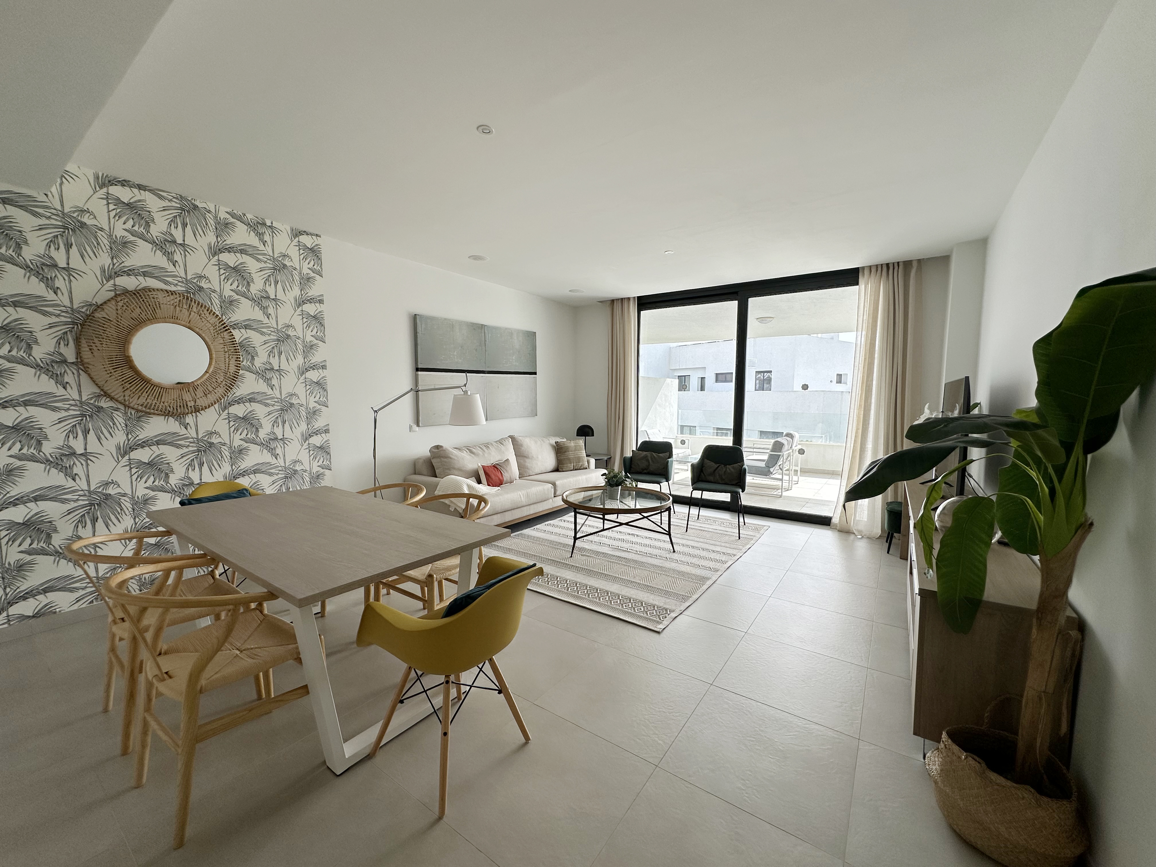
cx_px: 578
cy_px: 434
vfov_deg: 85.7
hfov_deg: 102.1
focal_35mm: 14
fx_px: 468
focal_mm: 2.22
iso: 40
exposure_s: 1/299
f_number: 2.2
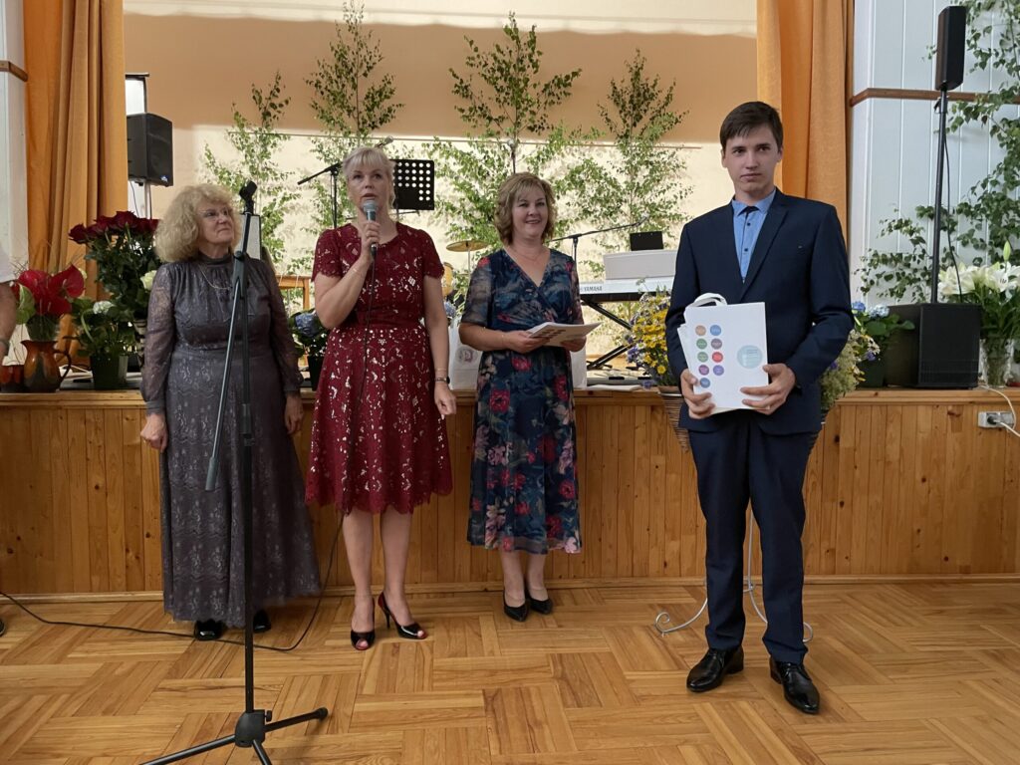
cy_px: 382
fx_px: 766
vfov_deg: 53.1
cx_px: 510
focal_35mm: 26
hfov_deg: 67.3
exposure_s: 1/33
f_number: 1.6
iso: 400
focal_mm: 4.2
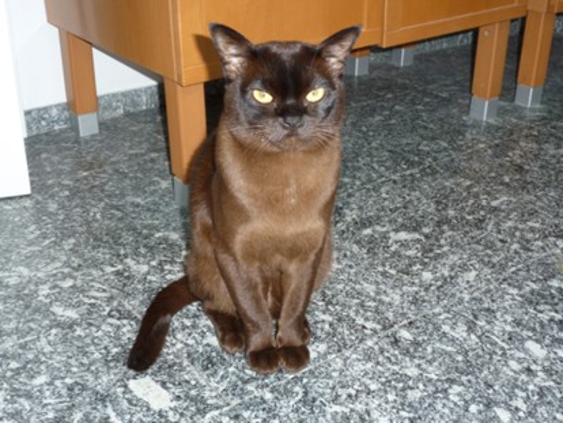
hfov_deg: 42.1
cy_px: 212
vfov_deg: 32.2
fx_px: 732
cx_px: 282
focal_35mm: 45
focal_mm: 8
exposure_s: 1/60
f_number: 4
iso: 160
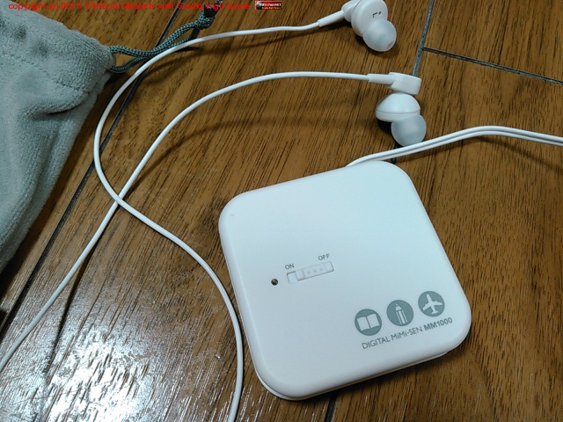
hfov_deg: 60.0
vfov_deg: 46.8
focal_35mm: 30
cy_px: 211
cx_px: 282
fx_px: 488
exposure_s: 1/16.7
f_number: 2.4
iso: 200
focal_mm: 4
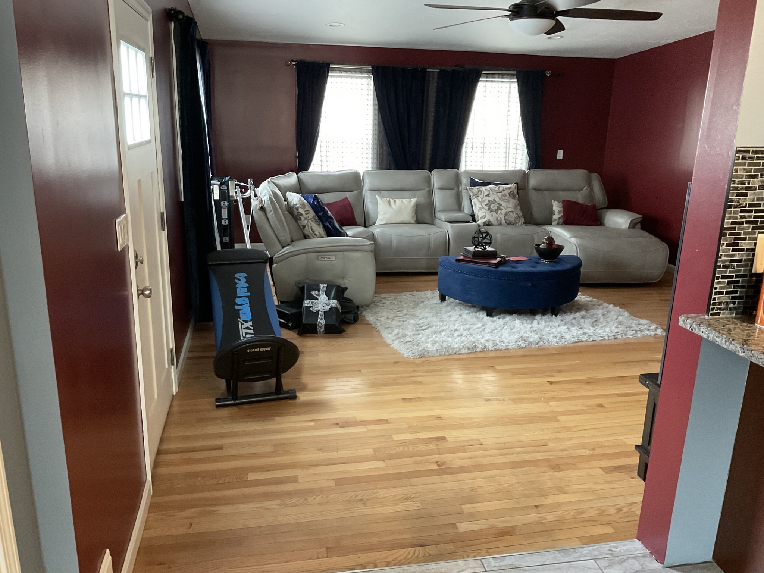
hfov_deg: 61.7
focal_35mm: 29
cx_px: 382
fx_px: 640
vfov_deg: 48.2
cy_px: 286
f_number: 1.8
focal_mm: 3
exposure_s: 1/30
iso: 250
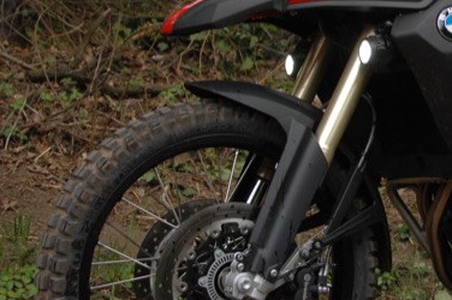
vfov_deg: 15.0
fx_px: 1134
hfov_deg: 21.6
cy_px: 65
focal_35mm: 90
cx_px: 464
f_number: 3.8
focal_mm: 21
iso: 400
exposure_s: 1/320
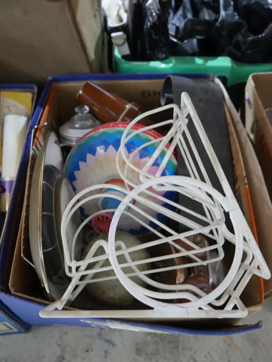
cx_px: 136
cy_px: 181
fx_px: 335
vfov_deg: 56.8
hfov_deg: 44.2
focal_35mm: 32
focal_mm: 16
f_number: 3.6
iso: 3200
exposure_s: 1/30
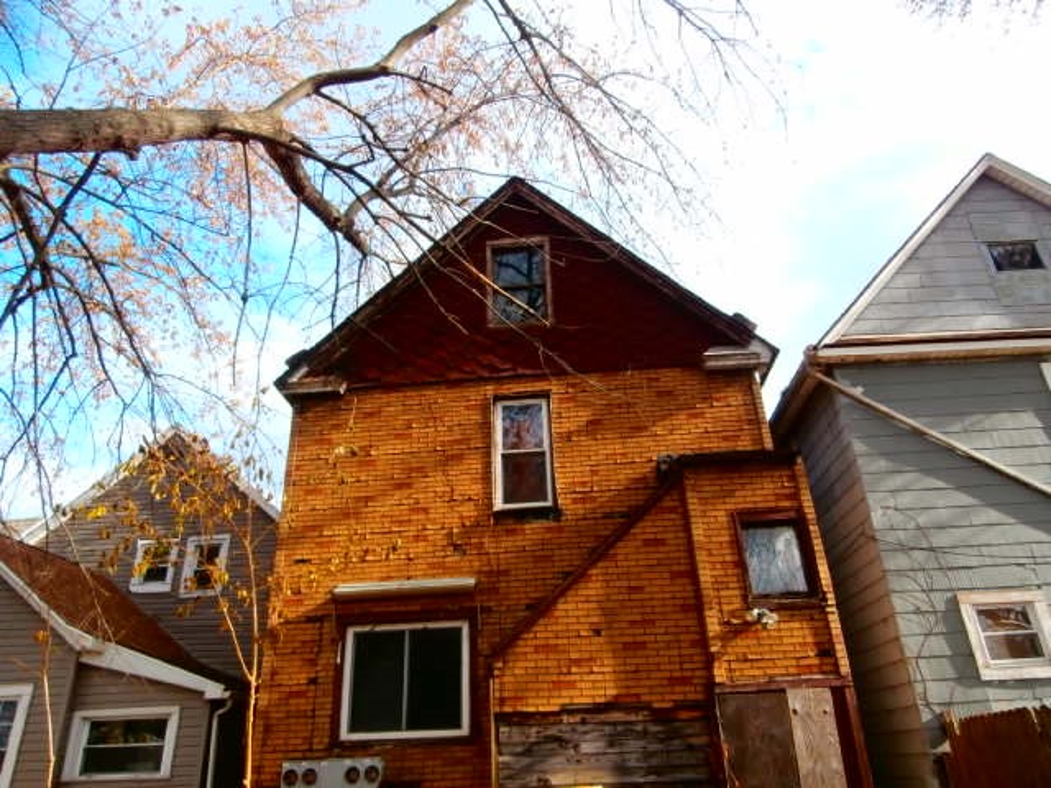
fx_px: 729
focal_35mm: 24
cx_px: 526
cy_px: 394
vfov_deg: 56.8
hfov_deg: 71.6
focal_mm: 4.2
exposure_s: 1/320
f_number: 3
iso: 100
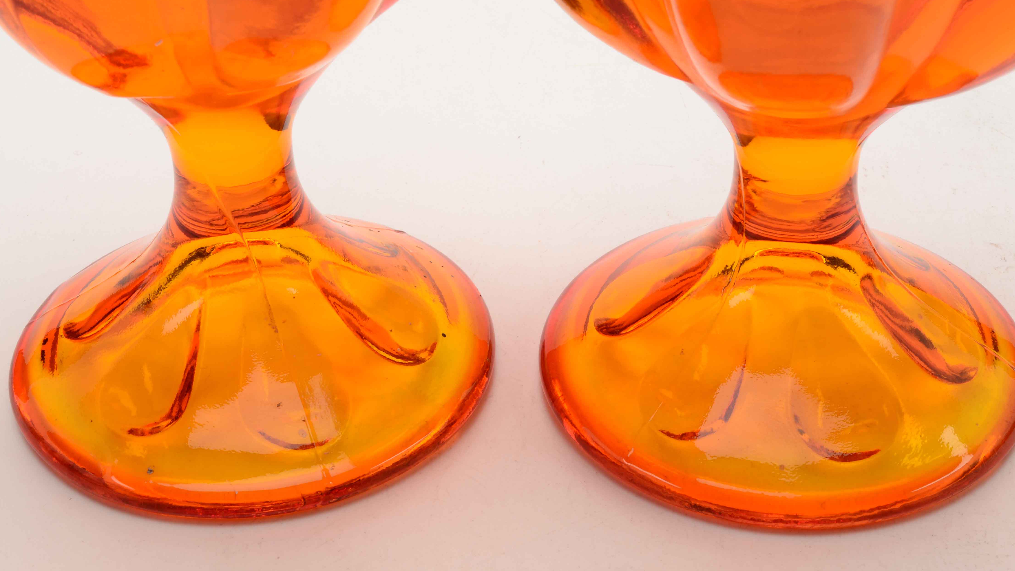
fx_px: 1965
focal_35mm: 73
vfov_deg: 16.5
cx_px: 512
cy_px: 205
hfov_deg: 29.0
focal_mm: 42
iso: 100
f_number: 25
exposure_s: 1/160
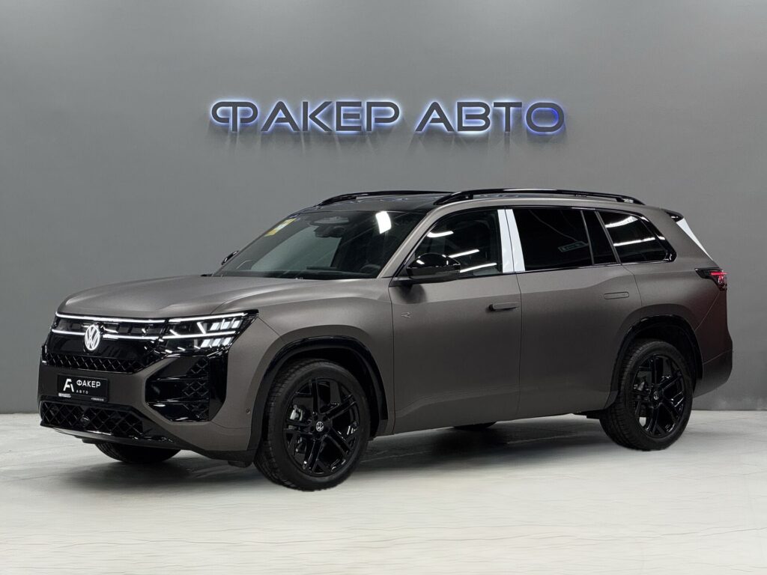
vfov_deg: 19.1
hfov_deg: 25.3
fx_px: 1706
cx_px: 384
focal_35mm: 77
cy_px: 288
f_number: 2.8
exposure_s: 1/60
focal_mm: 9
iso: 200
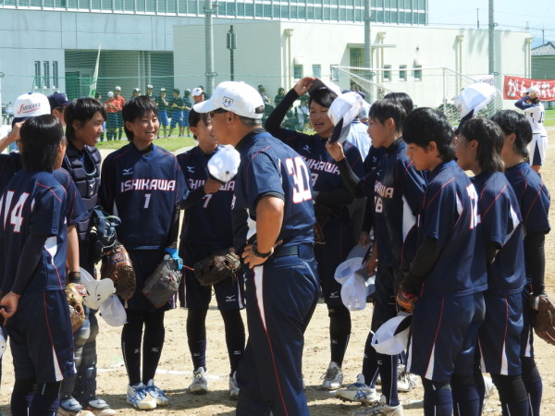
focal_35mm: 105
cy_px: 208
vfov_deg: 14.1
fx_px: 1683
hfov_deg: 18.7
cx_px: 278
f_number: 4.8
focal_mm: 18.8
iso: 100
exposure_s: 1/400
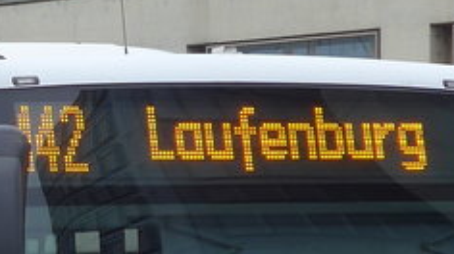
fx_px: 3270
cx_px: -119
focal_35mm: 272
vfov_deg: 4.4
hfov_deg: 7.9
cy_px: 119
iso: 80
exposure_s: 1/100
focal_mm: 10.1
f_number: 3.2
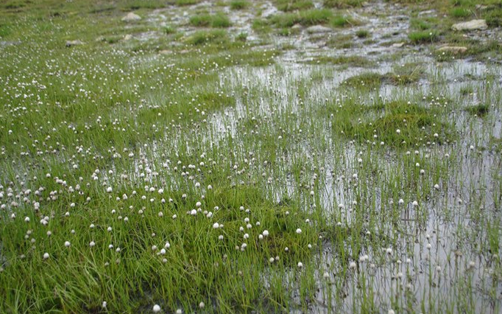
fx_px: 575
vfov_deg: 30.5
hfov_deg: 47.2
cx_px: 258
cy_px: 173
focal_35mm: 42
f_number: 4
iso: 180
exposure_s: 1/500
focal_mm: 24
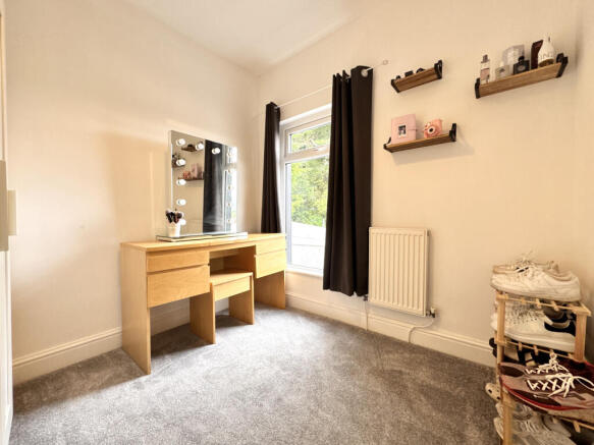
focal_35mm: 14
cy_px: 222
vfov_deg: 85.7
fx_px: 240
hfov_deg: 102.1
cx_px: 297
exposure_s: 1/99
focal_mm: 2.22
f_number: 2.2
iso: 100
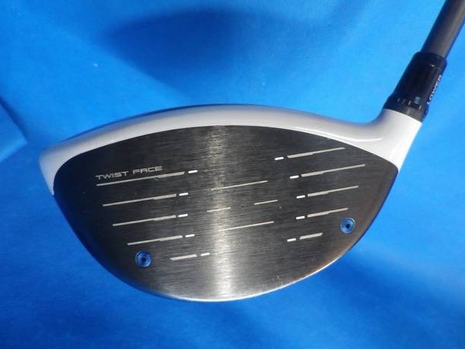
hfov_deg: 67.3
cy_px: 175
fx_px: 349
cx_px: 237
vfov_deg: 53.1
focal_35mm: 26
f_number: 3.5
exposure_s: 1/30
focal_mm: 4.5
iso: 400
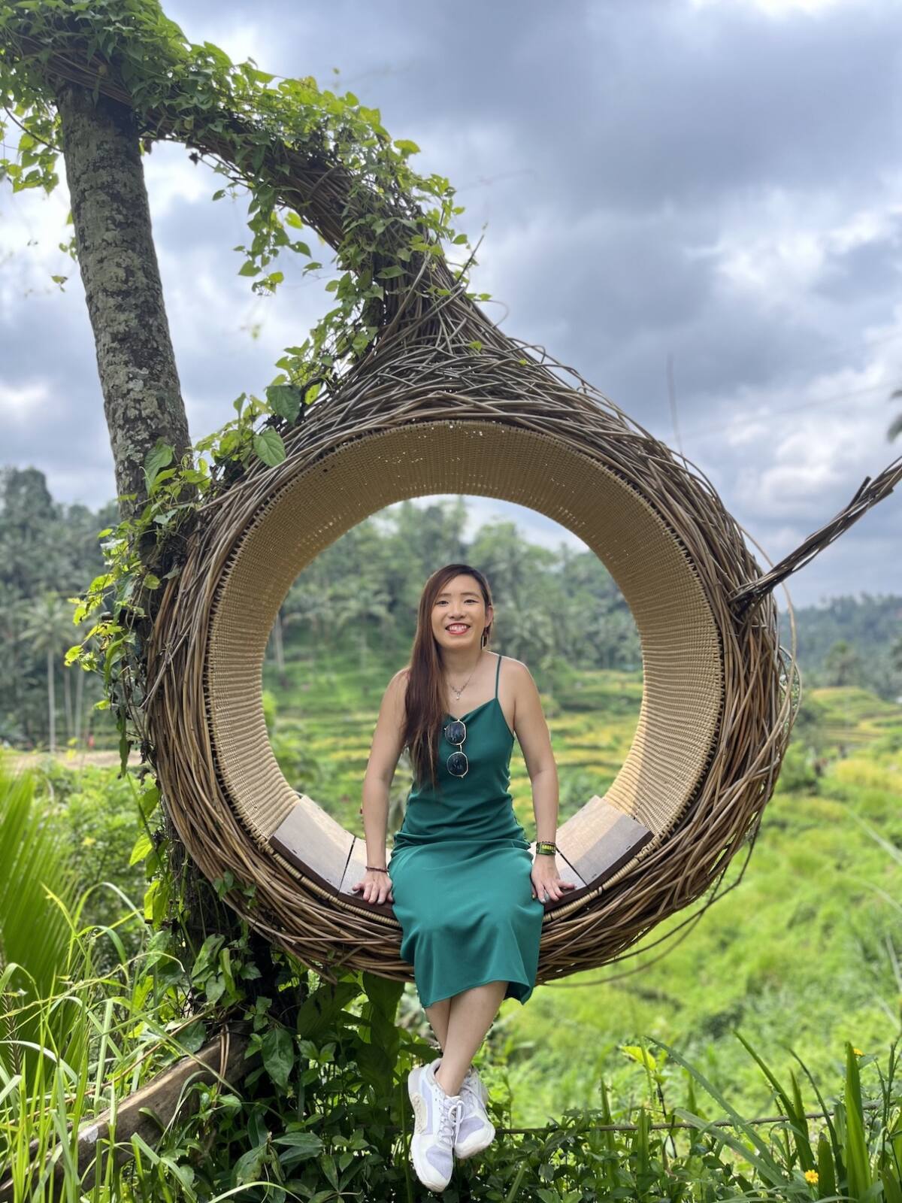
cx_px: 451
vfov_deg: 67.3
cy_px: 602
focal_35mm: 26
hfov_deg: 53.1
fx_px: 903
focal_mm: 5.1
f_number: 1.6
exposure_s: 1/1238
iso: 50
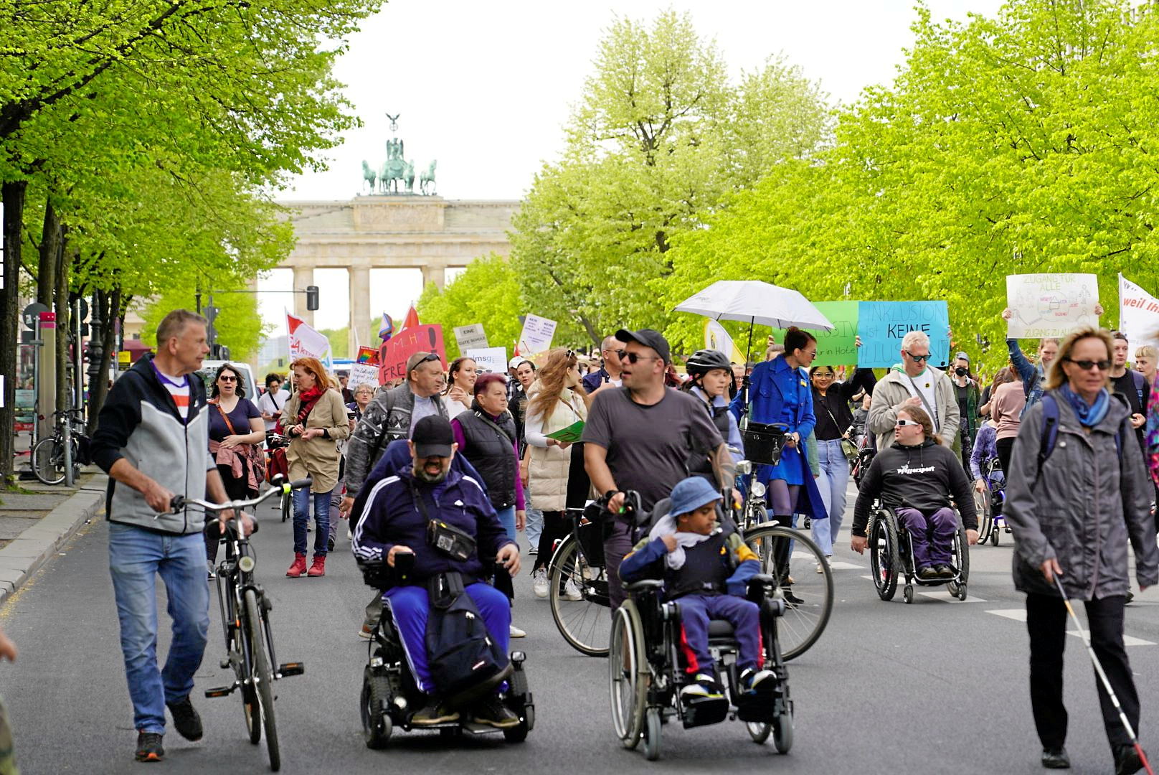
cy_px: 388
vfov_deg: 13.1
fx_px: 3383
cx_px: 580
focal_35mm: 105
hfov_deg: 19.4
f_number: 5.6
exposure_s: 1/160
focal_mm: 105
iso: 100
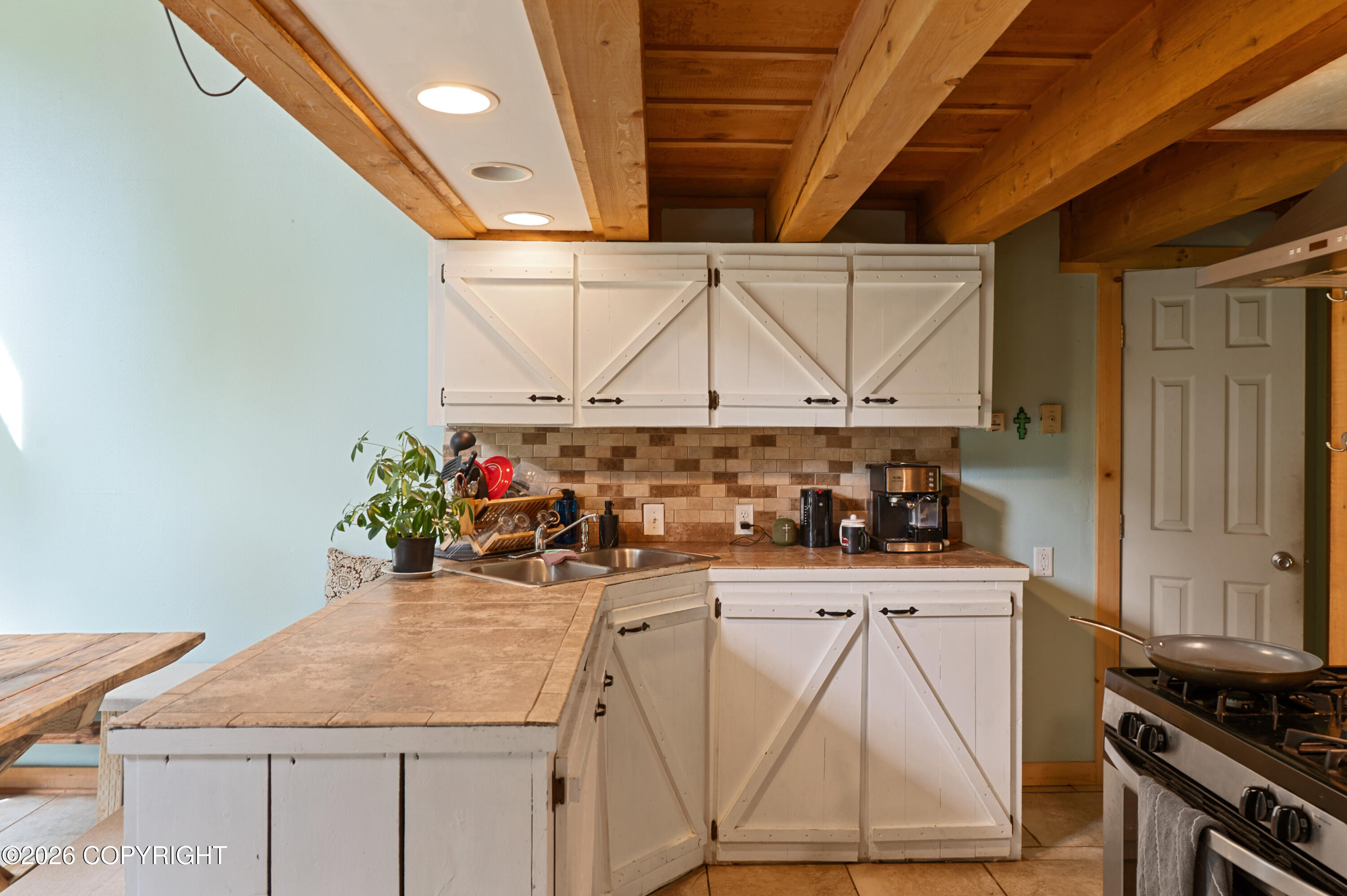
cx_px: 674
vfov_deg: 53.1
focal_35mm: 24
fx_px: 897
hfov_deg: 73.8
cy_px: 448
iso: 100
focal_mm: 24
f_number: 8
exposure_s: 1/4
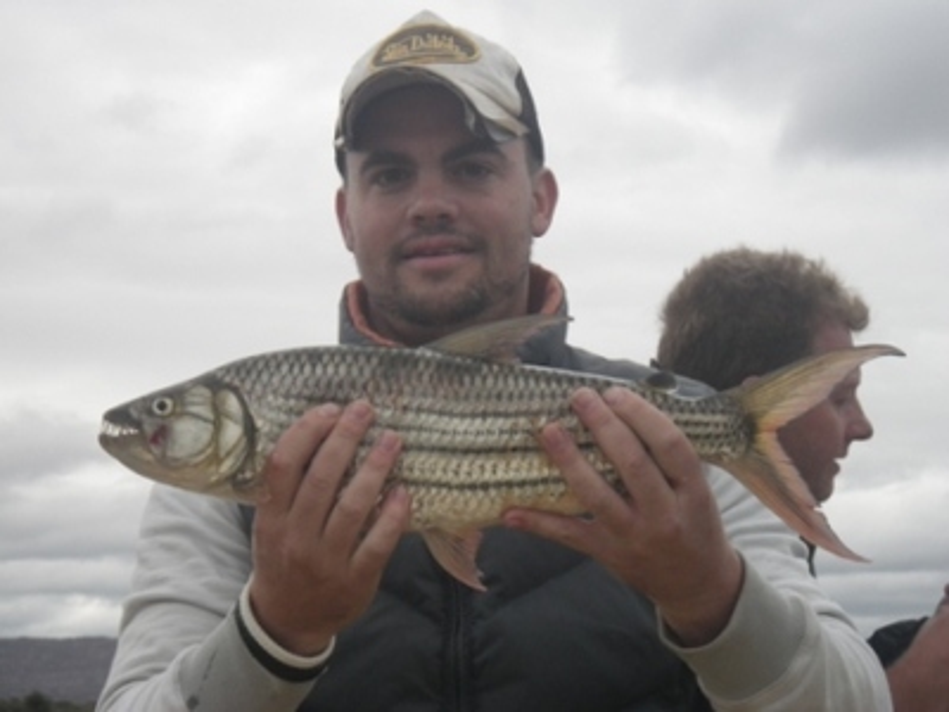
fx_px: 2111
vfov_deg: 19.1
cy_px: 356
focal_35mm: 77
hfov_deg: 25.3
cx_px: 474
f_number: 4.8
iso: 160
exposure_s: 1/100
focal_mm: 13.7
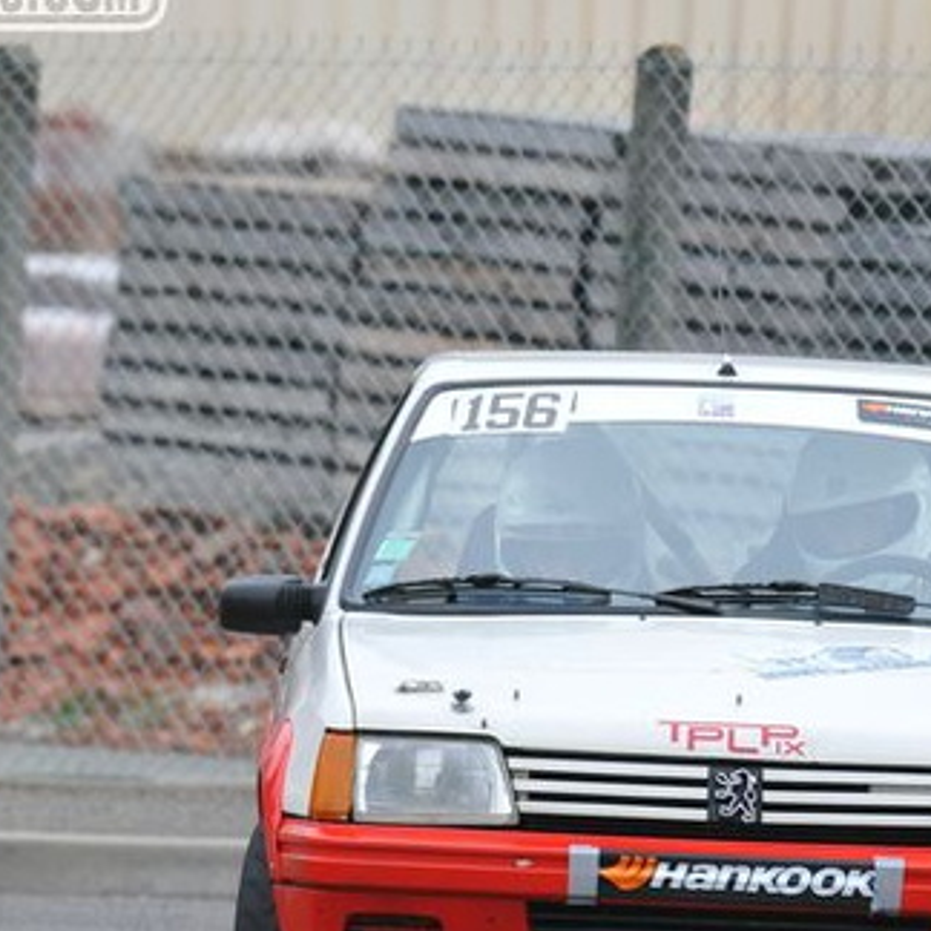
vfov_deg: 2.7
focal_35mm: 653
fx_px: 19870
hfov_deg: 2.7
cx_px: 819
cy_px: 568
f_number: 6.3
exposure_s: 1/800
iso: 800
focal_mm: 210
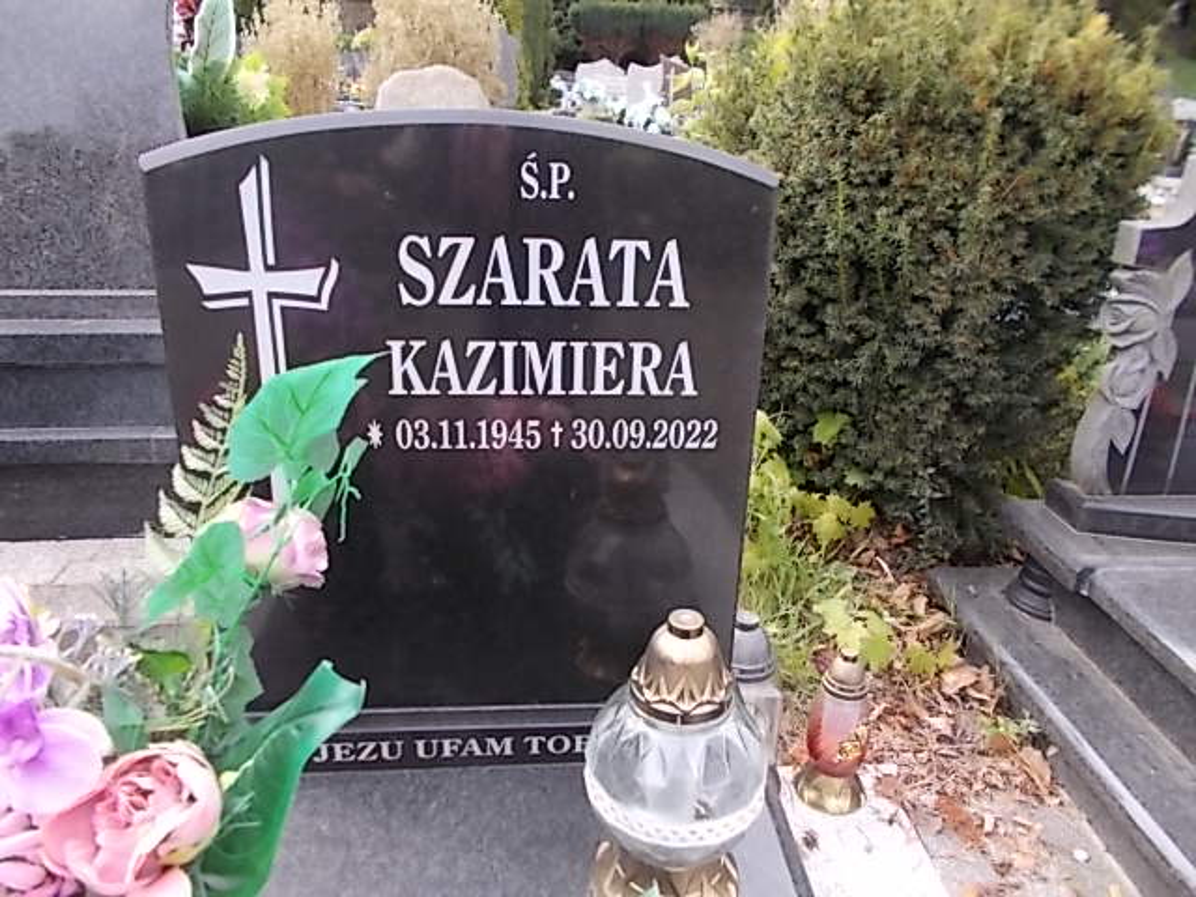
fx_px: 898
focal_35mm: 26
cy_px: 448
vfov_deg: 53.1
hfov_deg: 67.3
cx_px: 598
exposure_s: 1/160
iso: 80
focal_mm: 4.6
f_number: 3.2
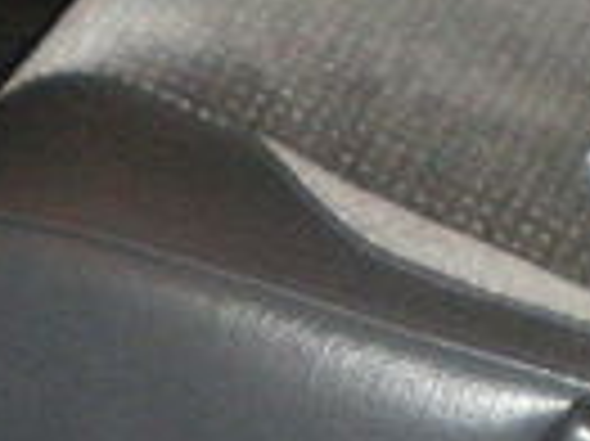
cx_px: 9
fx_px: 2997
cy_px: 670
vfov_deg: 8.2
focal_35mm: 176
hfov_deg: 11.1
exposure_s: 1/50
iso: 800
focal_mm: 6.3
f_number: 3.1
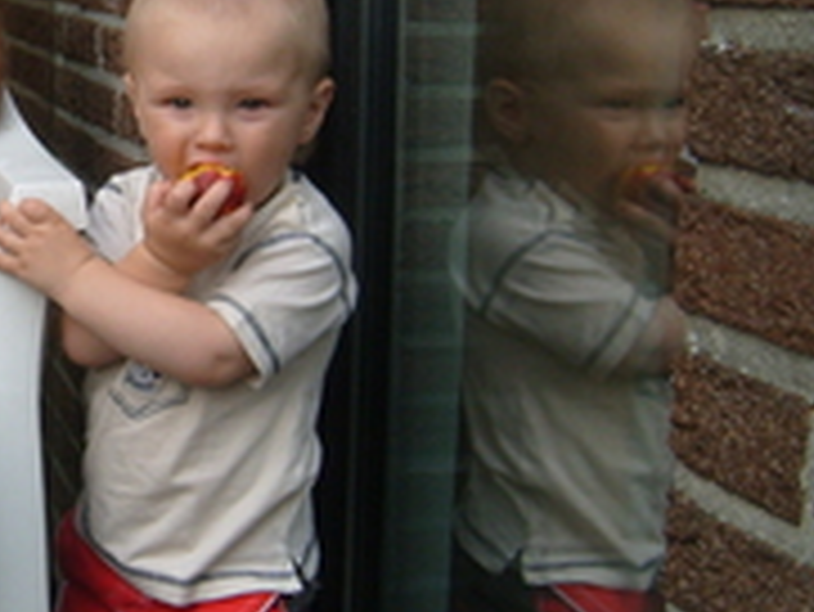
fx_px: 2047
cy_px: 238
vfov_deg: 17.0
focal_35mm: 87
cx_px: -103
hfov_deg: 21.2
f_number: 2.8
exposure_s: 1/180
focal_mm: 5.8
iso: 80
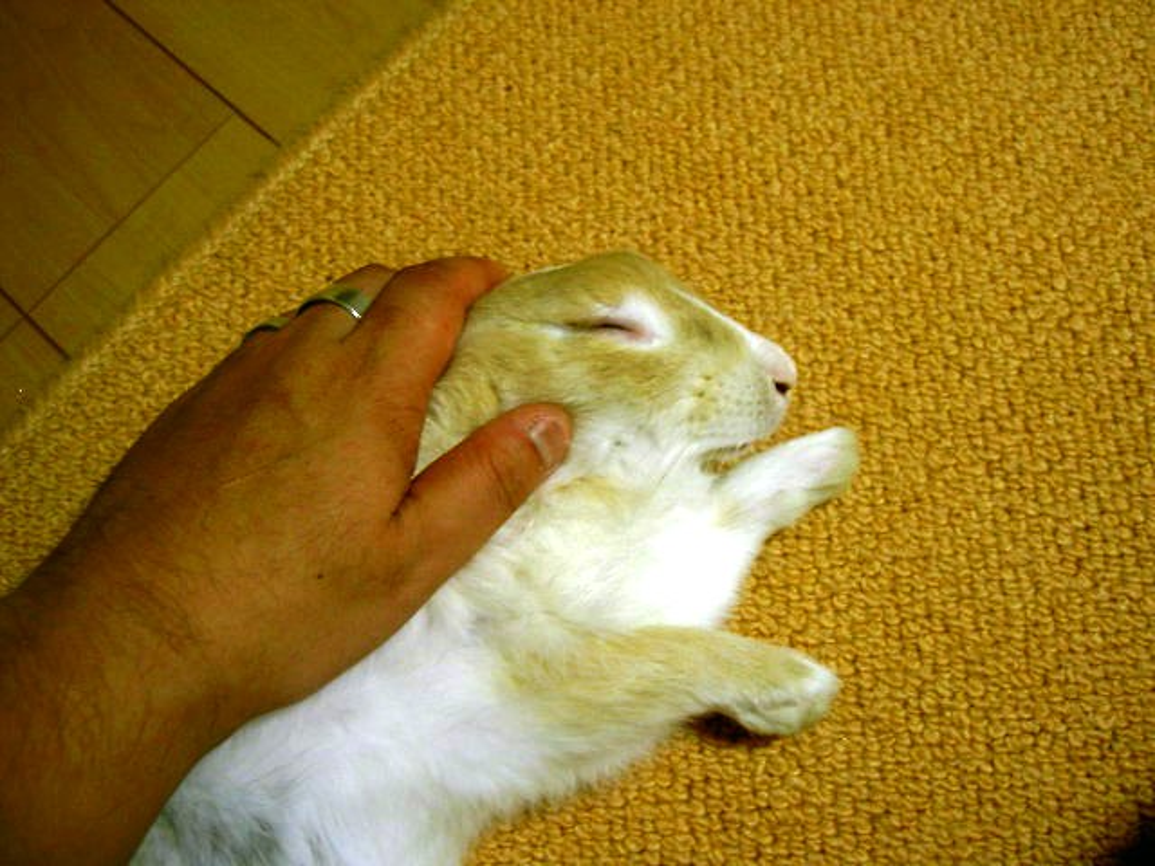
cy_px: 433
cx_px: 578
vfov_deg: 36.8
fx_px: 1301
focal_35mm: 39
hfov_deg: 47.9
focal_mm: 8
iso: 100
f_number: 2.8
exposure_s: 1/8
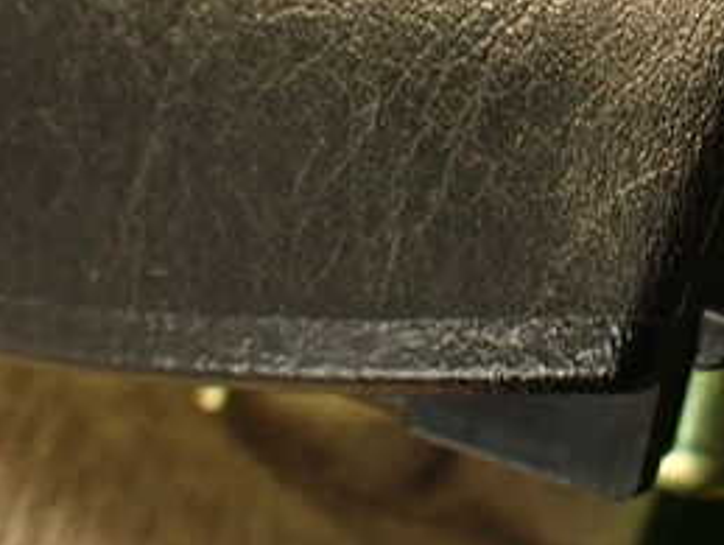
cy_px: 106
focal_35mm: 74
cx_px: 604
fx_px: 1550
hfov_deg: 25.7
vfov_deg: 19.7
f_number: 2.4
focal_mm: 5.79
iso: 800
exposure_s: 1/30
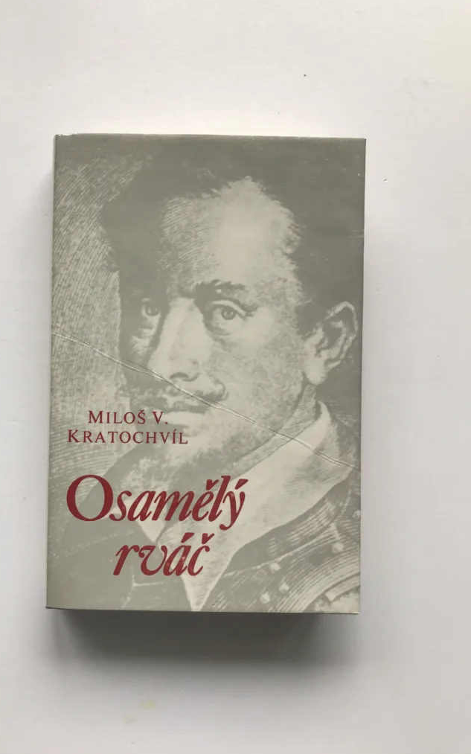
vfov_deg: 62.9
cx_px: 191
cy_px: 378
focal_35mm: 30
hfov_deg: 41.7
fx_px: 616
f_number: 1.8
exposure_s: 1/100
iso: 40
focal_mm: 3.99
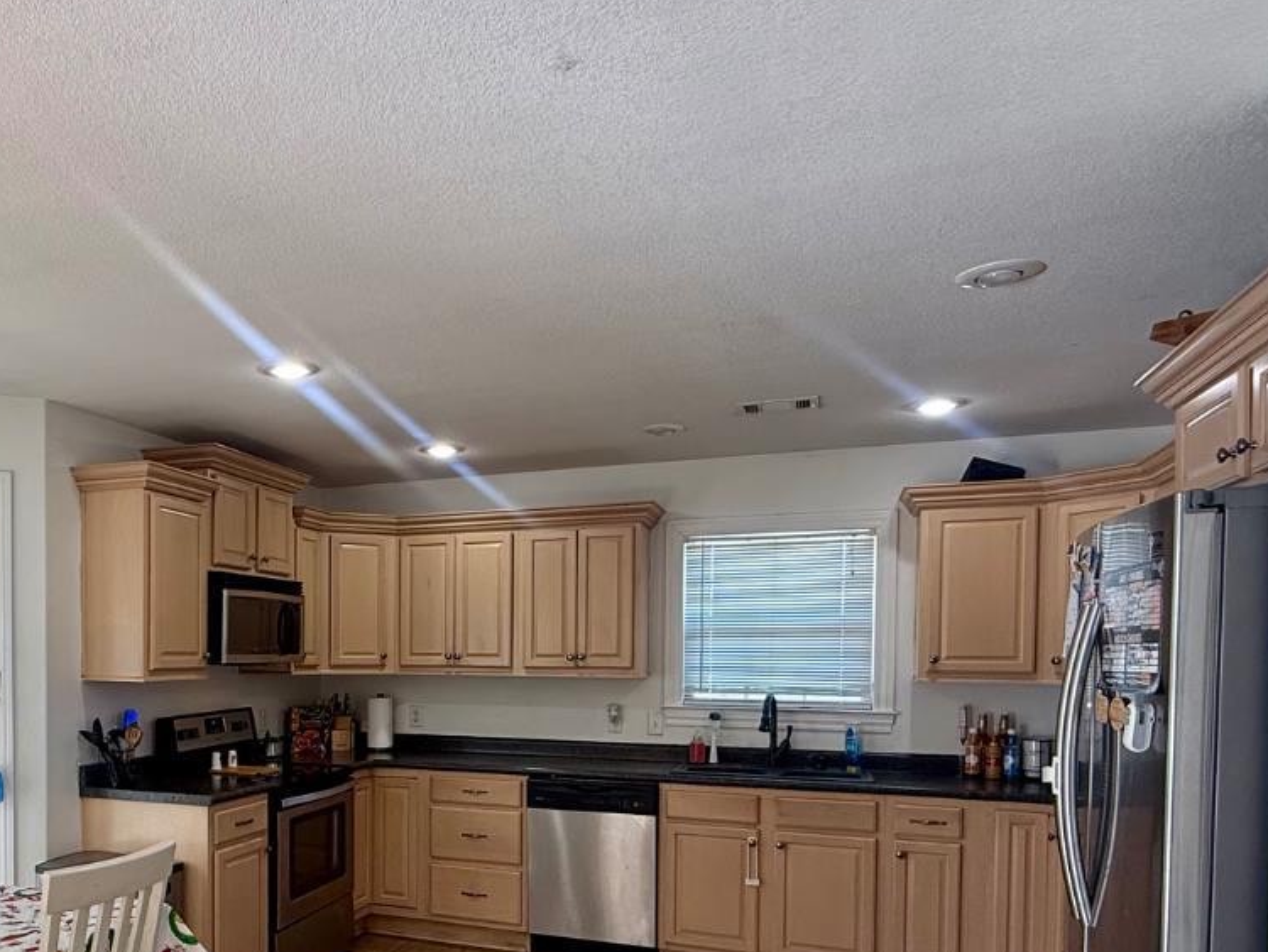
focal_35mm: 28
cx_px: 357
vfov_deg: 48.3
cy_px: 684
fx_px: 1026
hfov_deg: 60.8
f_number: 2.2
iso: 125
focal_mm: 2.22
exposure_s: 1/120
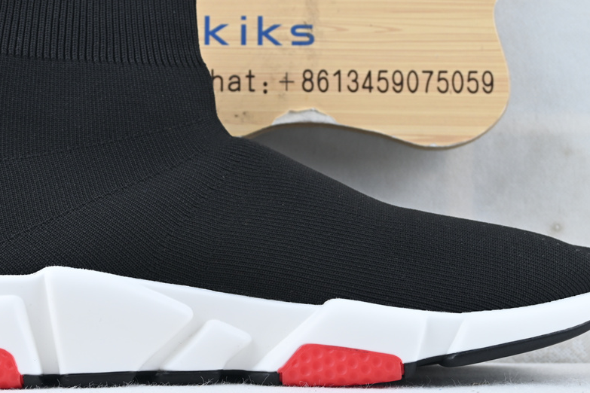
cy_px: 194
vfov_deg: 19.4
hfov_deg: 28.7
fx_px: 1150
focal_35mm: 70
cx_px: 232
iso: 110
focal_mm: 30.5
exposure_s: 1/40
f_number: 4.8
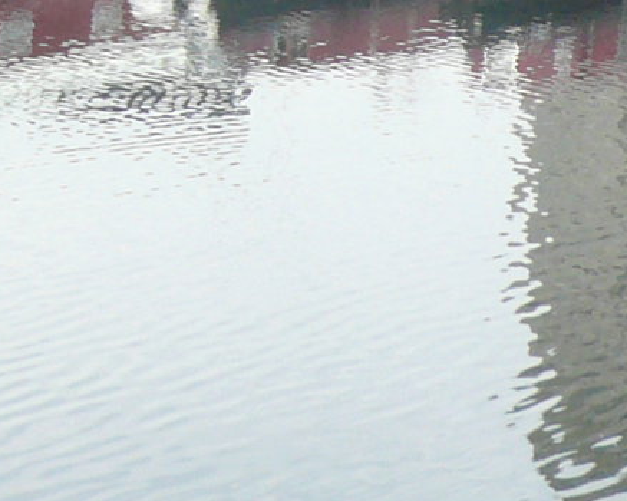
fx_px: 2986
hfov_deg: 11.9
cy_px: -46
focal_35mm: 161
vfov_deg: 9.5
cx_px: 515
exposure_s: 1/60
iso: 100
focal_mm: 4.9
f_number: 2.9
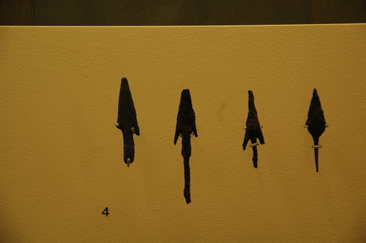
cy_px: 122
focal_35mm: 120
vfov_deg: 11.4
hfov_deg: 17.1
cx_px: 183
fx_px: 1218
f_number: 5.3
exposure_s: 1/15
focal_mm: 80
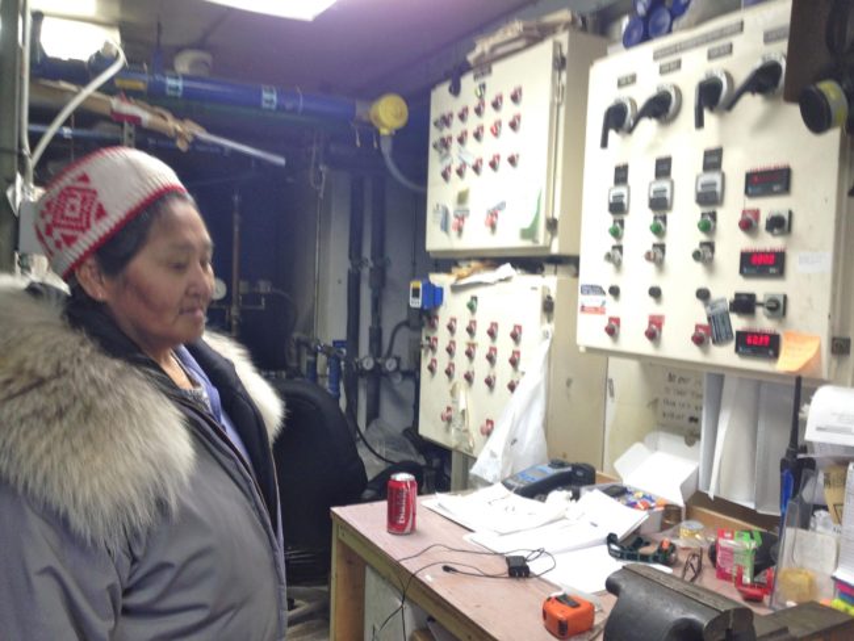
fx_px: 814
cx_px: 427
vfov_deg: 43.0
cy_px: 320
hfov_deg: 55.3
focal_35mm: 33
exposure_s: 1/20
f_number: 2.4
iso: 80
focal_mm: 4.12
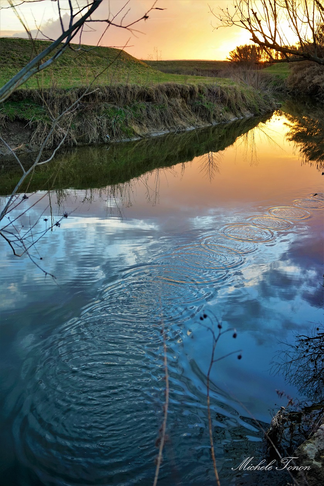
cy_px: 243
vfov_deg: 54.4
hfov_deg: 37.9
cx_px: 162
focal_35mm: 35
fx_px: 472
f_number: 4
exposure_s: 1/60
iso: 200
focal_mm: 35
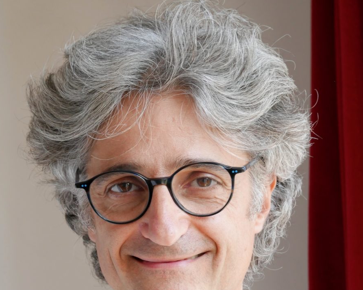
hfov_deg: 15.3
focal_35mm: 126
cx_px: 180
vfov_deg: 12.2
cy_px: 208
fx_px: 1353
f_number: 4.8
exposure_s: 1/125
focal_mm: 48
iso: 1000
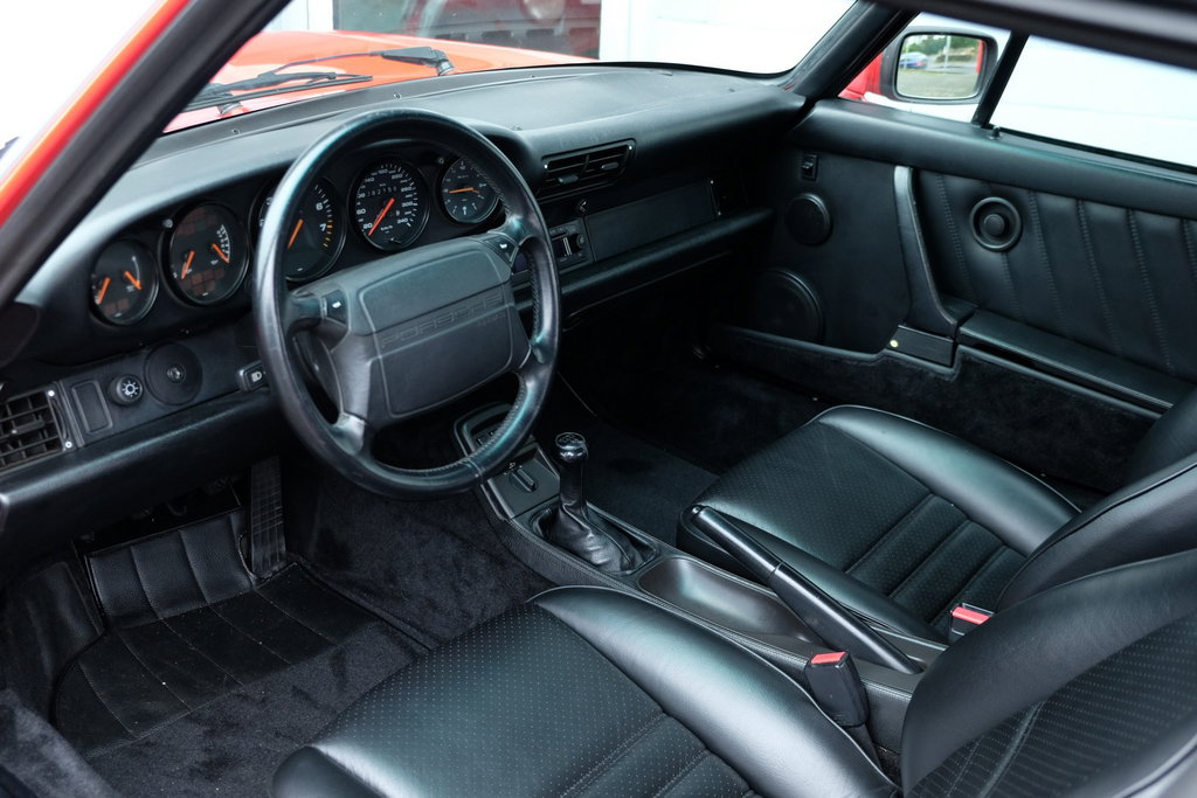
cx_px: 598
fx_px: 1197
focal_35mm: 36
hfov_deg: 53.1
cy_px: 399
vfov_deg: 36.9
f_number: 3.2
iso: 800
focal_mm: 24.3
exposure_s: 1/25
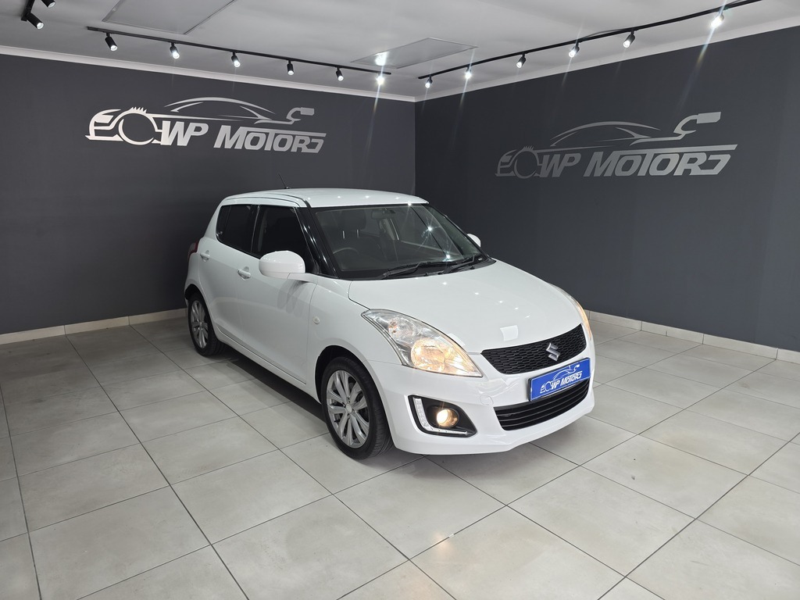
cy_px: 300
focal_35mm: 23
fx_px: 532
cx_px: 400
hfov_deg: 73.9
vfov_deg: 58.9
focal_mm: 6.3
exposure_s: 1/100
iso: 50
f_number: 1.7
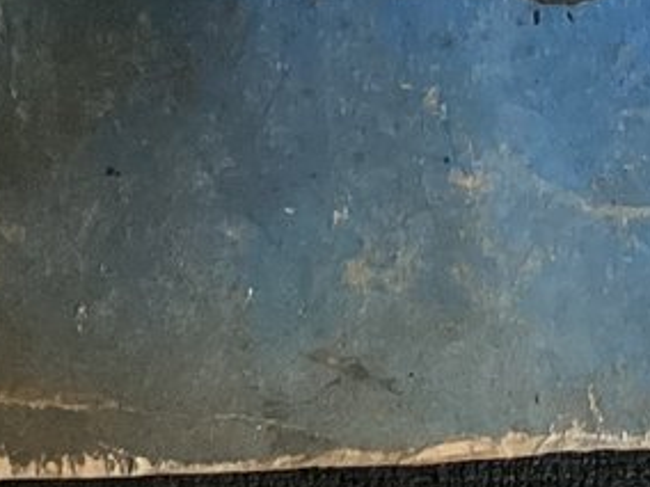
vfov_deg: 8.2
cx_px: 601
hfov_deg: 11.9
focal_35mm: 165
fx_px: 3098
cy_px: -708
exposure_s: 1/60
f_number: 2.4
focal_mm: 3.3
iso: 125
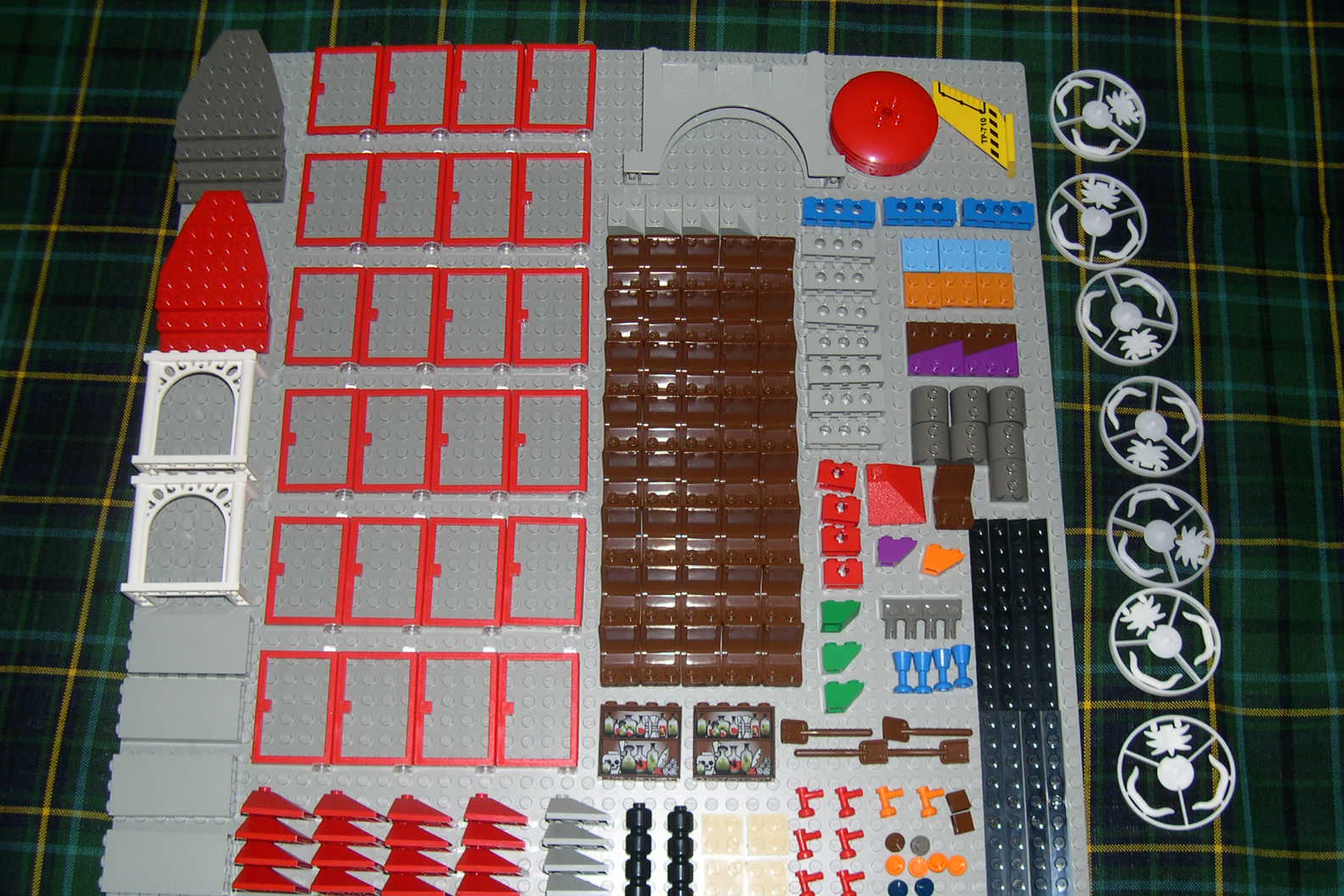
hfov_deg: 48.5
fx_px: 1493
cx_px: 672
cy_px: 489
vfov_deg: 33.4
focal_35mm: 40
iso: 100
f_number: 2.8
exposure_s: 1/60
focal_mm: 8
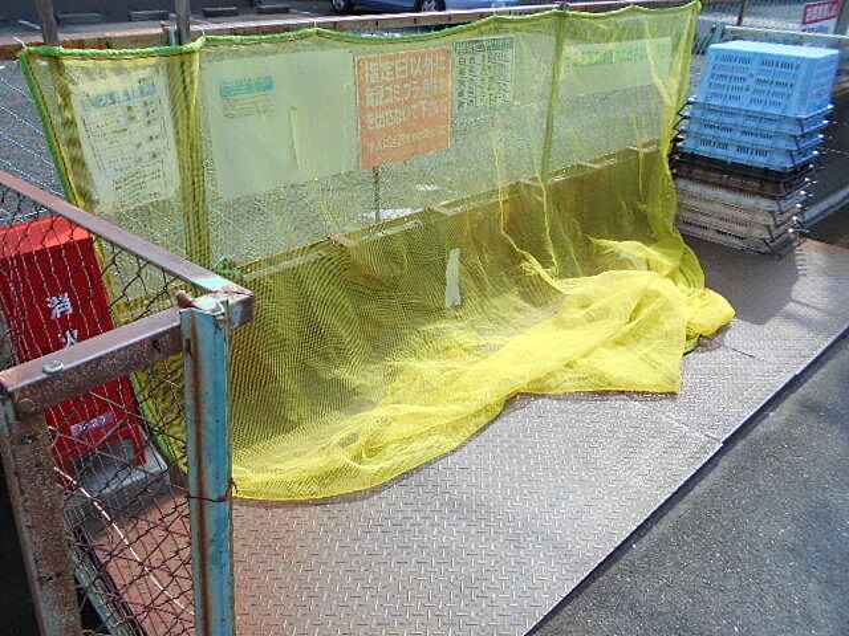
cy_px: 318
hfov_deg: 67.3
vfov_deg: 53.1
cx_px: 424
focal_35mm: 26
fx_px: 638
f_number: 3.2
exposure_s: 1/400
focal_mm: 4.6
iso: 80
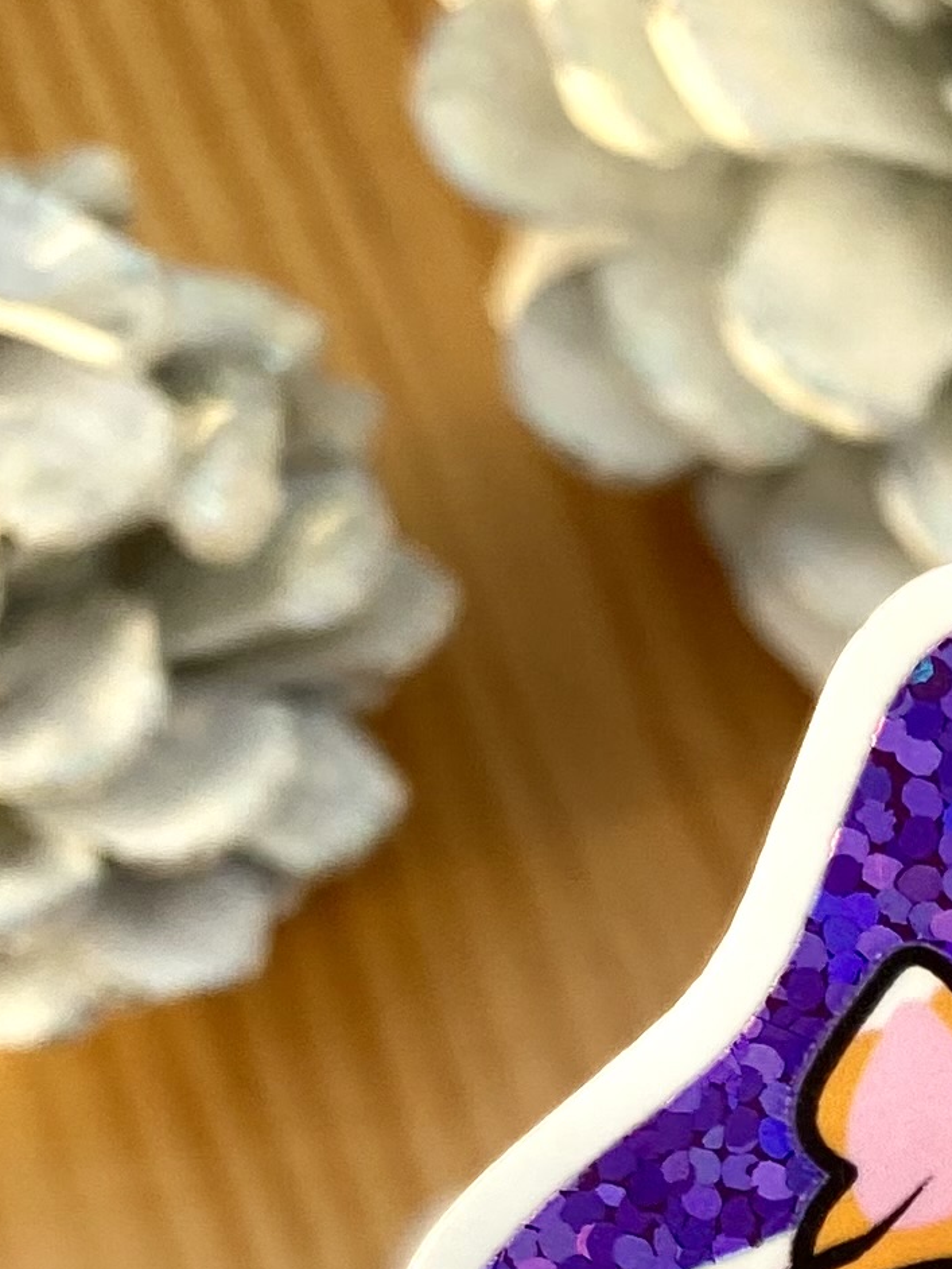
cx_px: 1876
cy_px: 1730
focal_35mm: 107
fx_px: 3922
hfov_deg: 12.3
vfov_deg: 17.1
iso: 40
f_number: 1.8
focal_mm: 4.25
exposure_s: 1/121
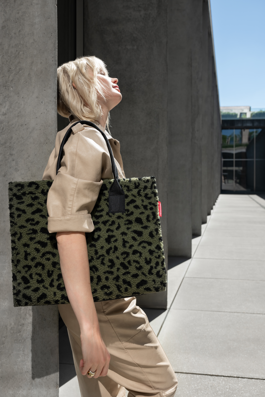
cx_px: 132
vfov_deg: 55.8
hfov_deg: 38.9
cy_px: 198
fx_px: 375
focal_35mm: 34
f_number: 6.3
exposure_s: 1/500
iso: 200
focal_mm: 34
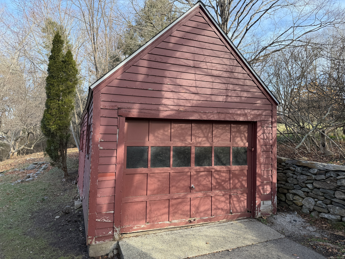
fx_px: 239
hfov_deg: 71.6
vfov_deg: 56.8
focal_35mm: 24
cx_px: 172
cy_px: 130
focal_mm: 6.76
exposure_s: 1/559
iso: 100
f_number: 1.78
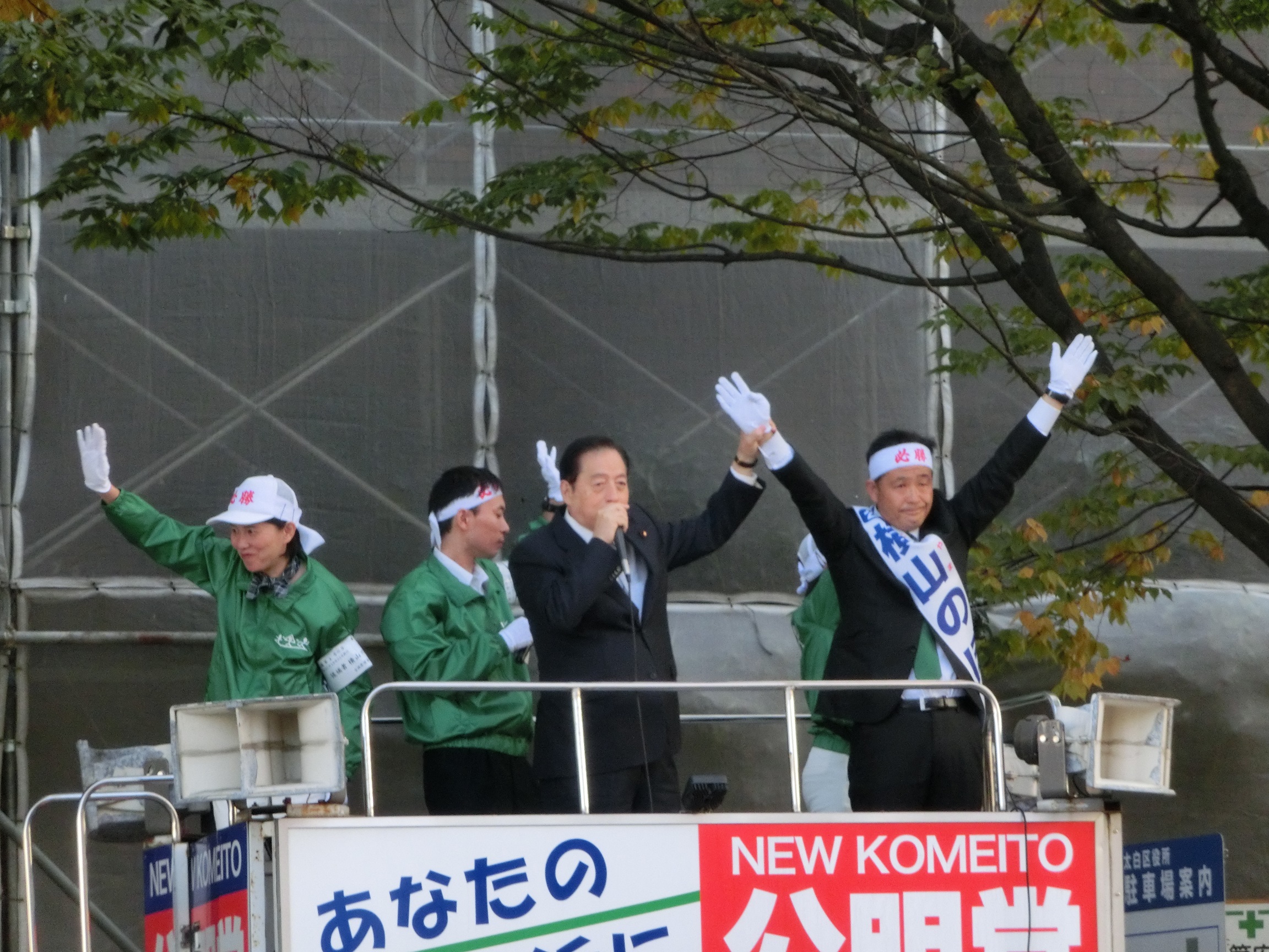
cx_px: 634
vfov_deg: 7.4
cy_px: 476
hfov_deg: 9.9
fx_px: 7332
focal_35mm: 200
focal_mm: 35.34
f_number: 5.8
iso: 320
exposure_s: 1/200
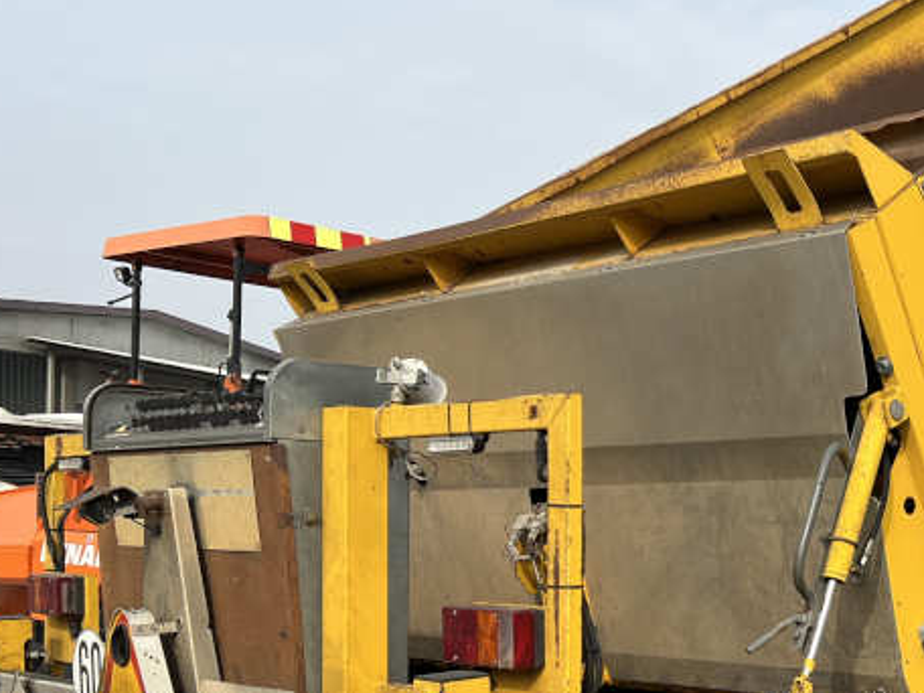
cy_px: 559
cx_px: 950
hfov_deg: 31.0
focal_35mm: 57
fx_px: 1521
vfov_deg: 25.2
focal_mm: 5.7
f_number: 1.5
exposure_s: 1/2695
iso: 50
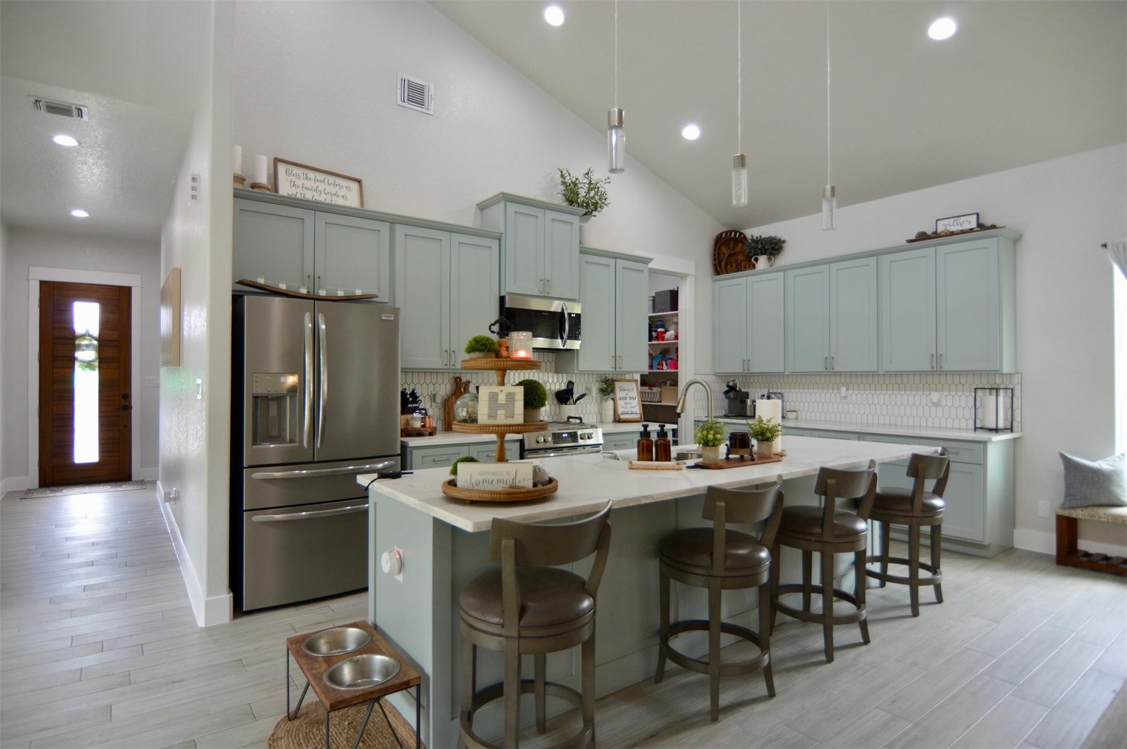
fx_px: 563
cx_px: 564
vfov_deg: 67.3
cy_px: 374
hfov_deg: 90.1
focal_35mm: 18
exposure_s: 1/60
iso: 450
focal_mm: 12
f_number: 4
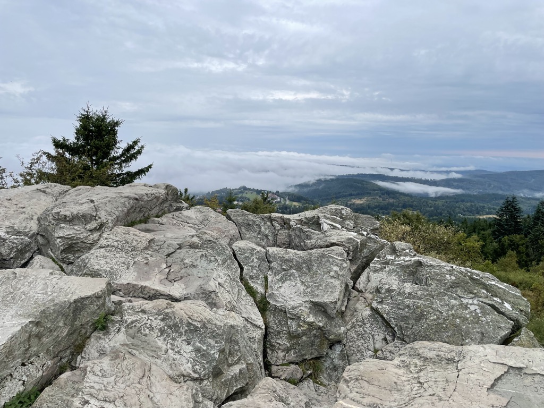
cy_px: 204
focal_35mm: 26
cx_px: 272
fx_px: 409
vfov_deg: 53.1
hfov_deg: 67.3
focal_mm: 4.2
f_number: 1.6
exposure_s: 1/1033
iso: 32
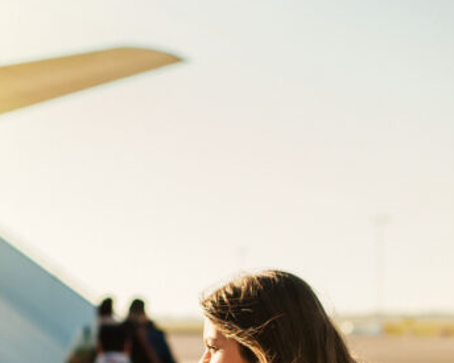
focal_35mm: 95
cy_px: 266
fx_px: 1276
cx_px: 150
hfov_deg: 20.1
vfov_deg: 16.1
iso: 100
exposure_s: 1/1250
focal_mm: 50
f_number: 2.8
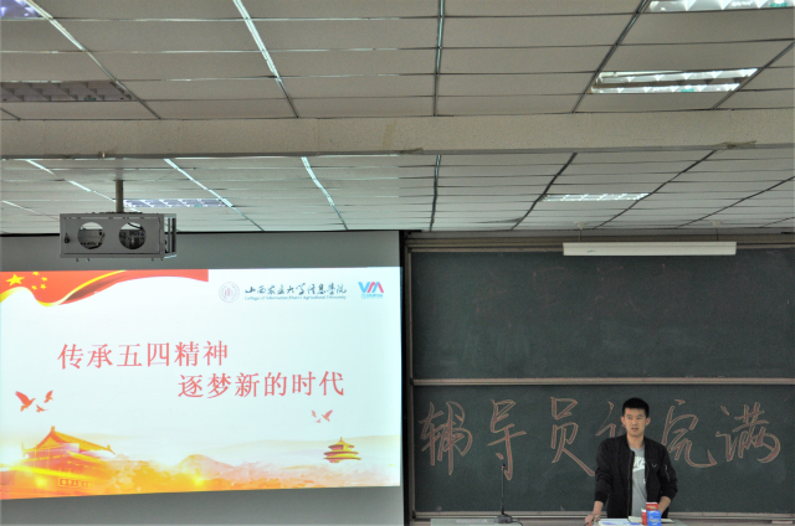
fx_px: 1719
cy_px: 263
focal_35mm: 78
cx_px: 398
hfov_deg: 26.0
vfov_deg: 17.4
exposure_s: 1/30
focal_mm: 52
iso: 720
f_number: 5
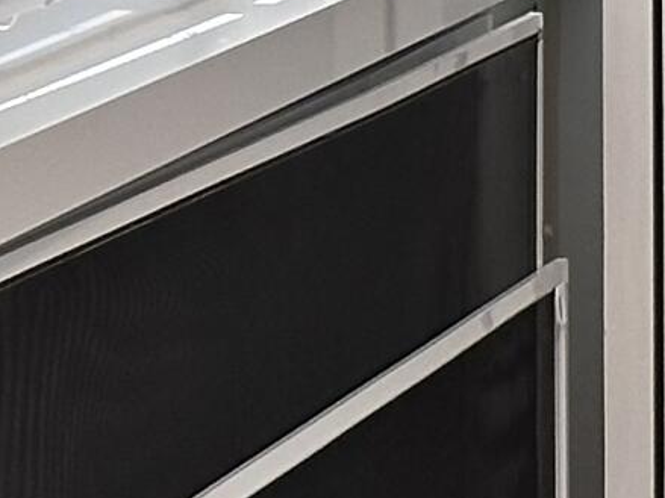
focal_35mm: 328
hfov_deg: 5.8
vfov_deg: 4.5
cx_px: 1750
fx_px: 6299
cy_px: -65
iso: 80
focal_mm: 6.86
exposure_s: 1/164
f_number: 1.78
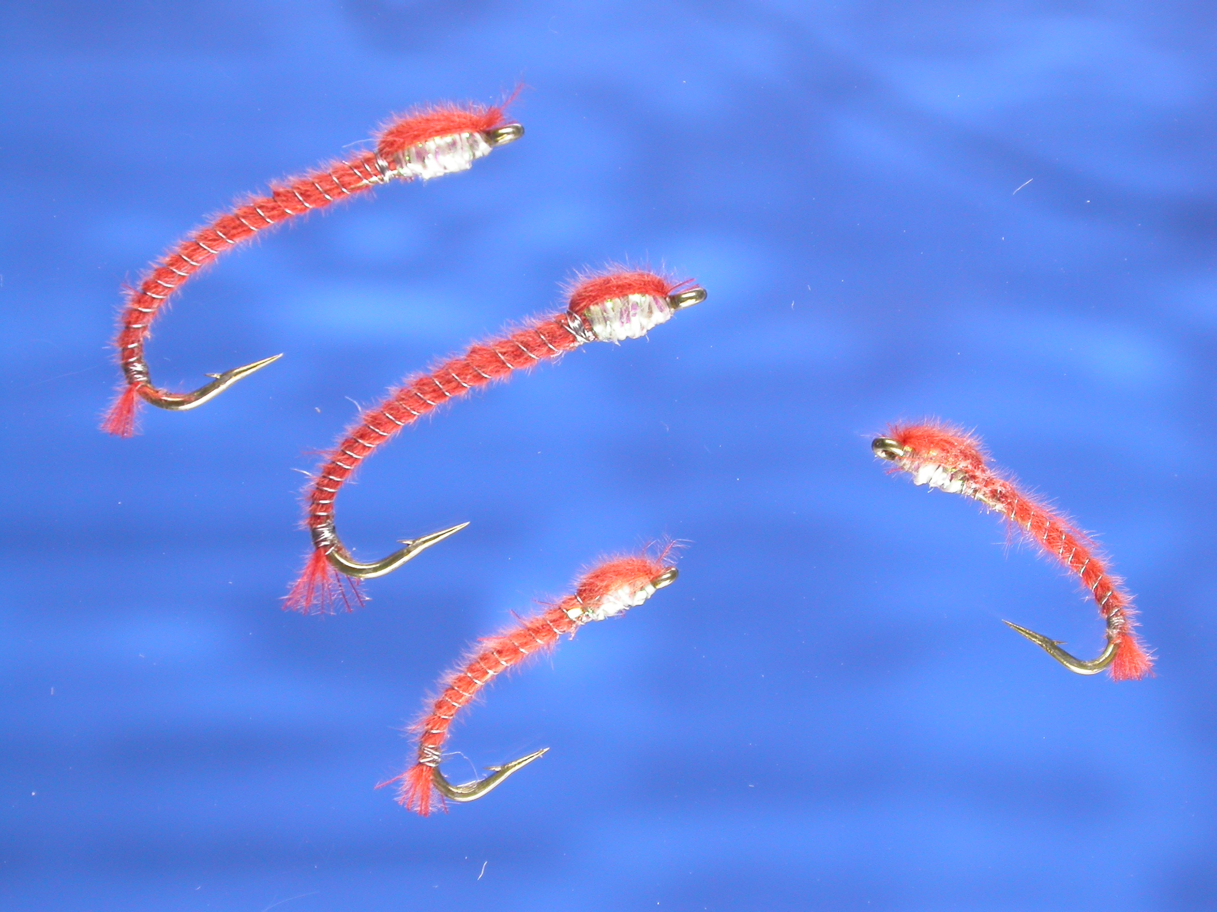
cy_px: 456
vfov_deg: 11.6
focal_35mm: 128
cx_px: 608
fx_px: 4500
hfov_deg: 15.4
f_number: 5.2
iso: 100
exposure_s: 1/63.2
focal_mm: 26.6
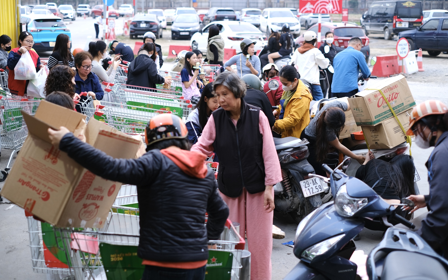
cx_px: 221
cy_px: 143
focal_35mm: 55
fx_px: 672
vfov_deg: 23.6
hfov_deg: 36.9
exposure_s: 1/220
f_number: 2
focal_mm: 35
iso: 320
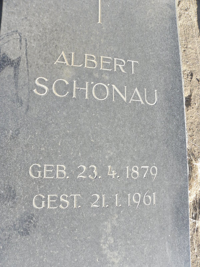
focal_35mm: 26
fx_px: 200
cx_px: 100
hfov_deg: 53.1
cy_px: 134
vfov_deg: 67.3
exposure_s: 1/200
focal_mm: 4.6
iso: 200
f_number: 6.3
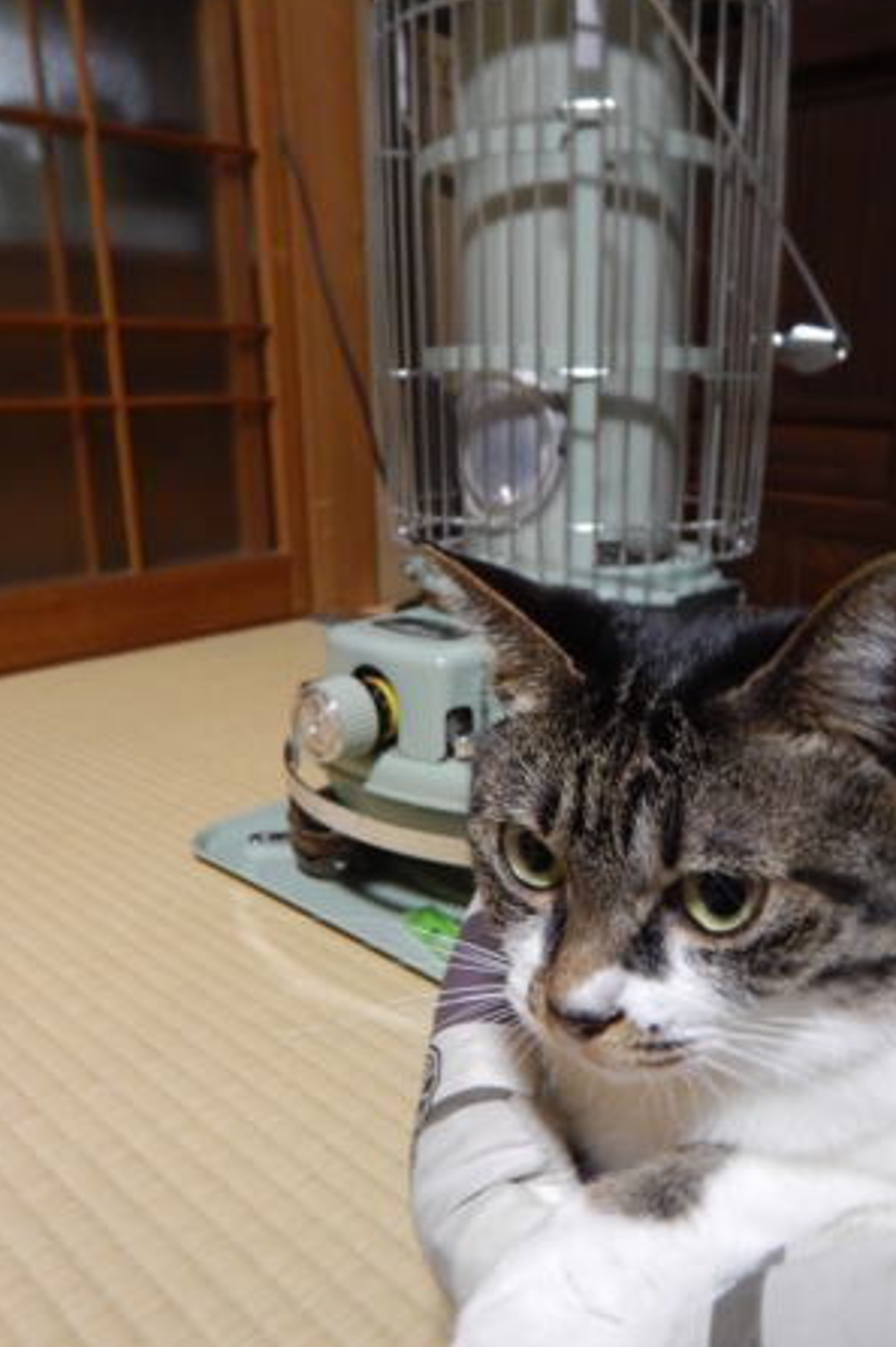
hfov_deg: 46.3
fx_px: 1046
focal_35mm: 28
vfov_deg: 65.5
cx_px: 505
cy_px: 692
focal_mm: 4.3
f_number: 2.8
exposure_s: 1/10
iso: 400
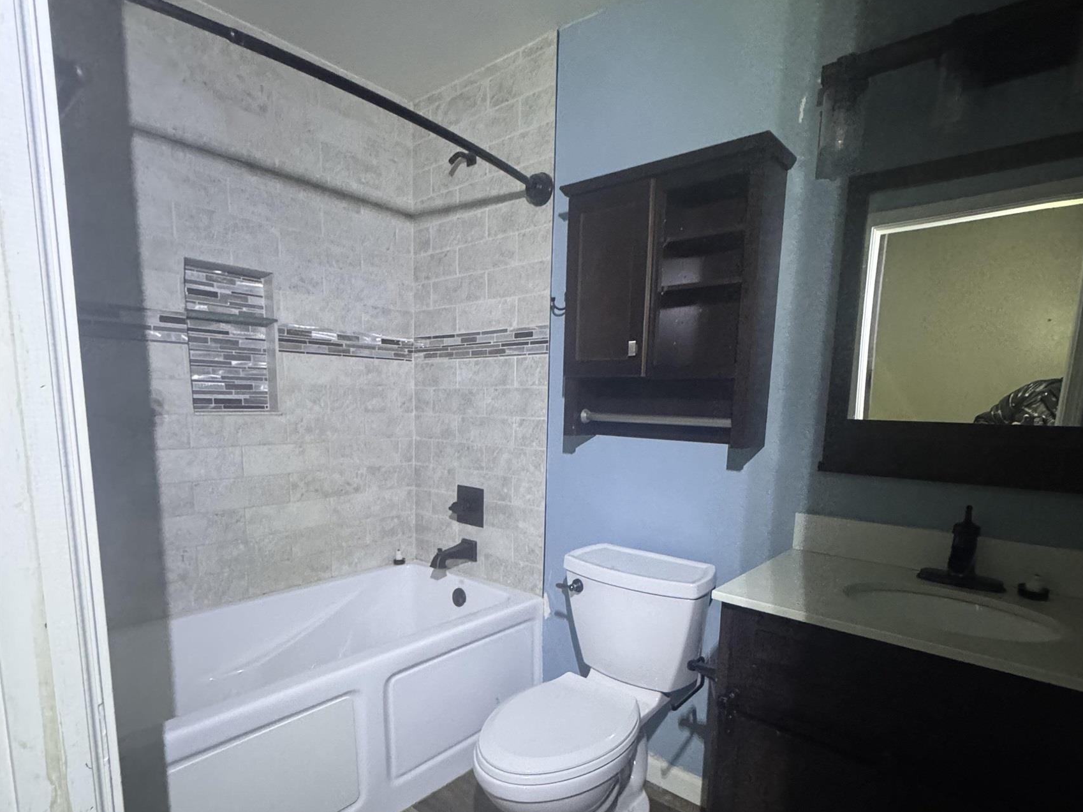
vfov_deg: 67.9
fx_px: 594
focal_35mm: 19
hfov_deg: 84.7
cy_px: 494
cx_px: 550
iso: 1000
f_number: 2.2
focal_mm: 2.22
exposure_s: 1/60
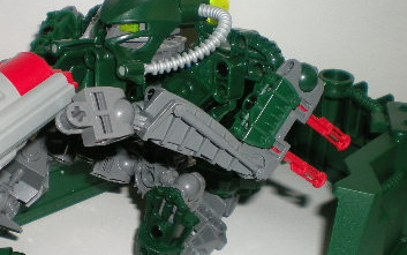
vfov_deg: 17.8
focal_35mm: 73
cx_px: 138
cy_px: 180
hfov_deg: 28.0
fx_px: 810
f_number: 3.1
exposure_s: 1/60
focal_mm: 6.3
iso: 64
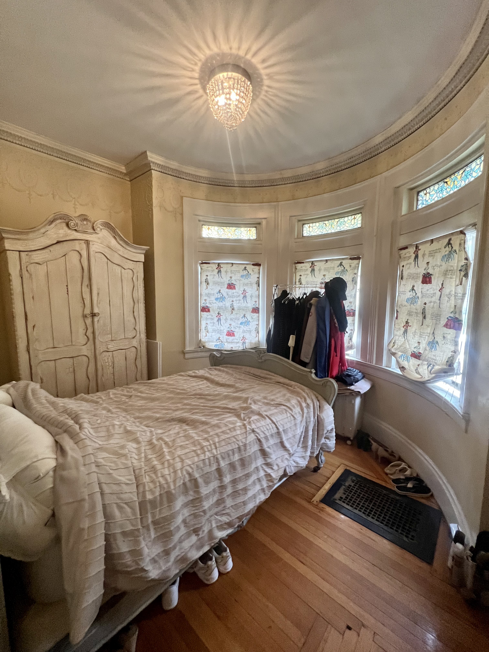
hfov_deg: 89.9
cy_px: 326
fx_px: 245
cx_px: 244
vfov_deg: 106.2
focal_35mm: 13
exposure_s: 1/60
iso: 320
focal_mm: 1.57
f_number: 1.8
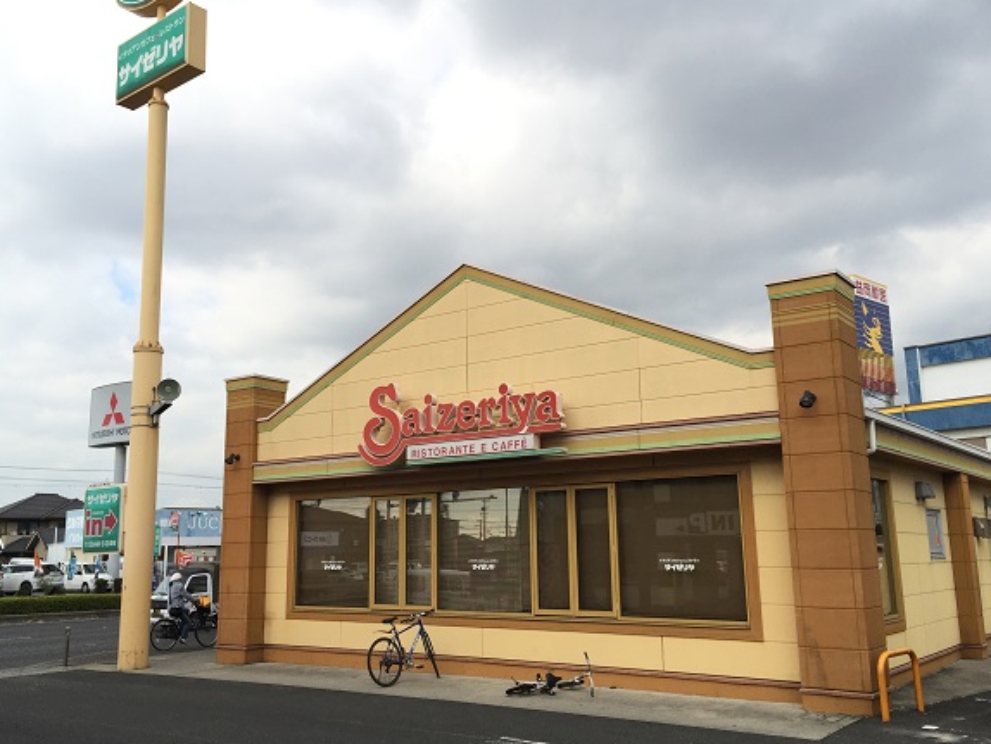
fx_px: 945
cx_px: 470
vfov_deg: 43.0
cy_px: 383
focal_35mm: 33
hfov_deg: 55.3
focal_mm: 4.15
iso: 32
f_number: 2.2
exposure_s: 1/964
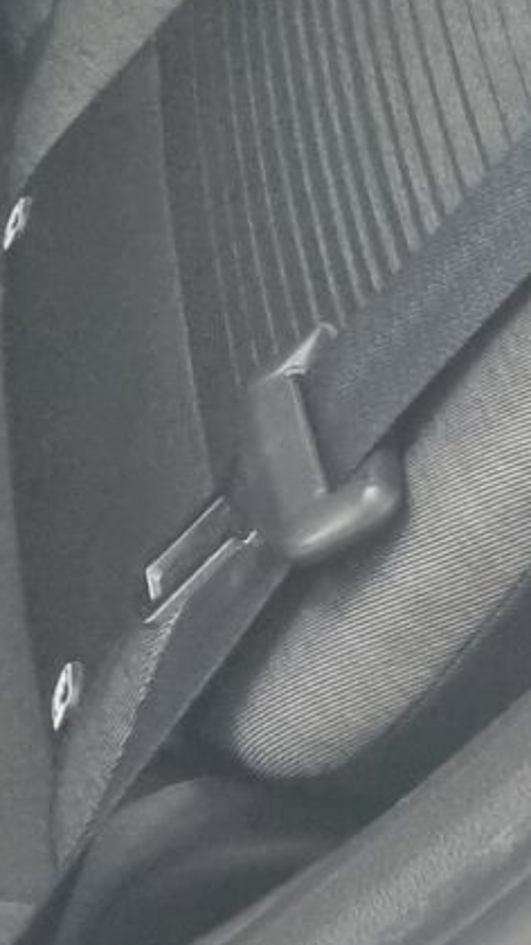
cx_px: -1354
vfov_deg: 15.0
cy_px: -209
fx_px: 3457
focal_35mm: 138
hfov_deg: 7.2
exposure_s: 1/50
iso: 800
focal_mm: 5.4
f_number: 1.8
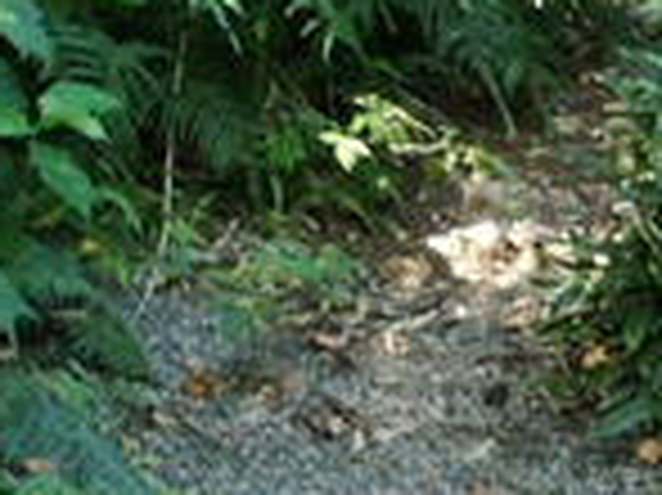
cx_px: -311
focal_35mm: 147
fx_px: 2809
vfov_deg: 9.6
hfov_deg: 12.8
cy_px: -382
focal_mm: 3.95
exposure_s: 1/50
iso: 160
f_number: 1.8
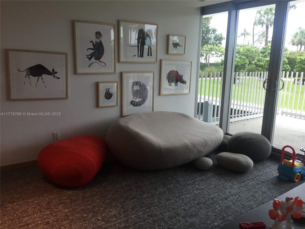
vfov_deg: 48.2
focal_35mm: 29
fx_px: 256
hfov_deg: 61.7
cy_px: 114
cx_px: 152
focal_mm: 4.15
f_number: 2.2
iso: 80
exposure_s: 1/30
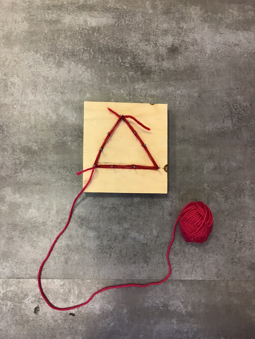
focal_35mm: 31
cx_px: 128
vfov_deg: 58.4
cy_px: 170
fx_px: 304
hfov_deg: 45.4
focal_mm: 3.3
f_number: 2.4
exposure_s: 1/30
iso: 80
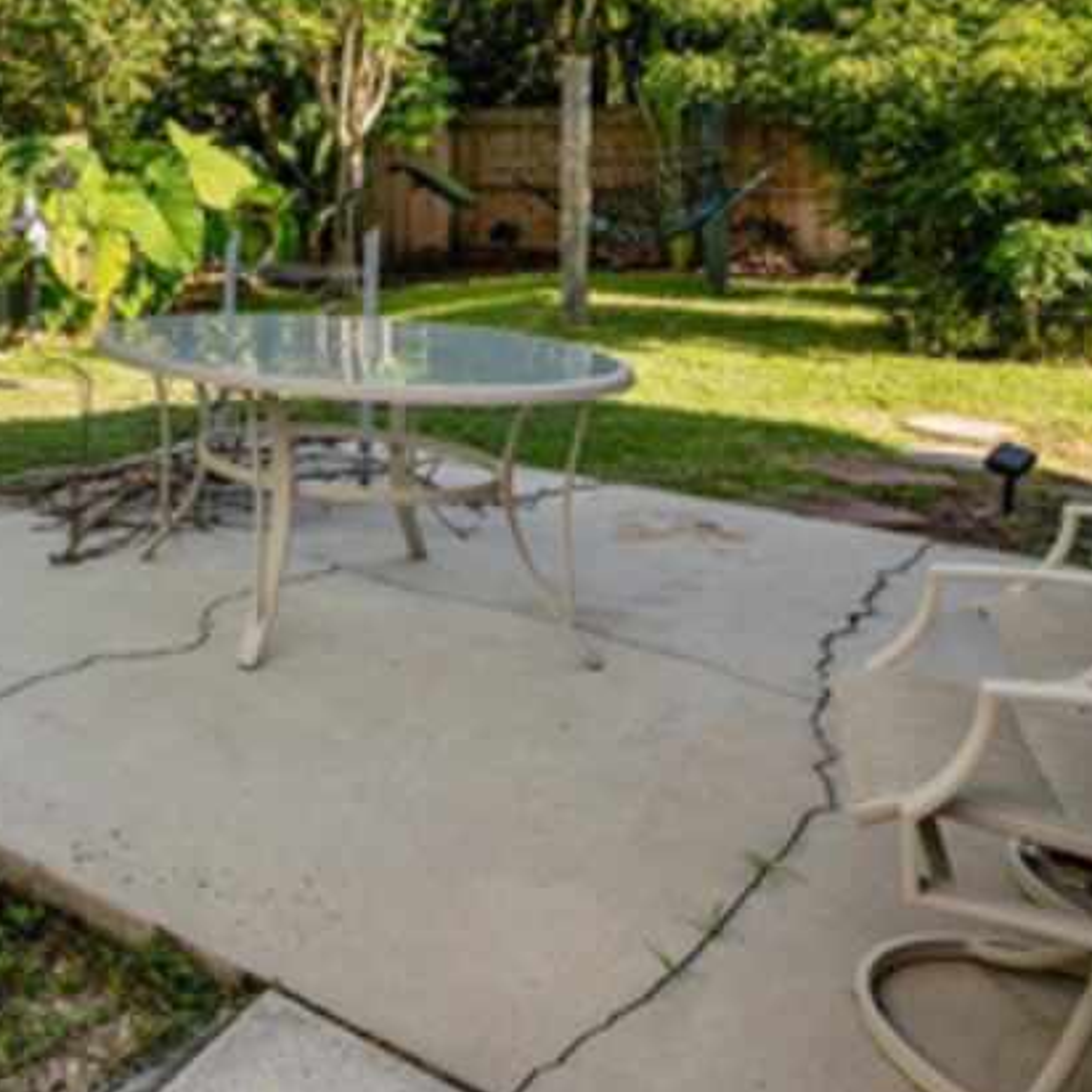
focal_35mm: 37
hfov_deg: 36.0
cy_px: 133
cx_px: -188
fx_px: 1321
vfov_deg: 41.7
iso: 250
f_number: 6.3
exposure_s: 1/500
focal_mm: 14
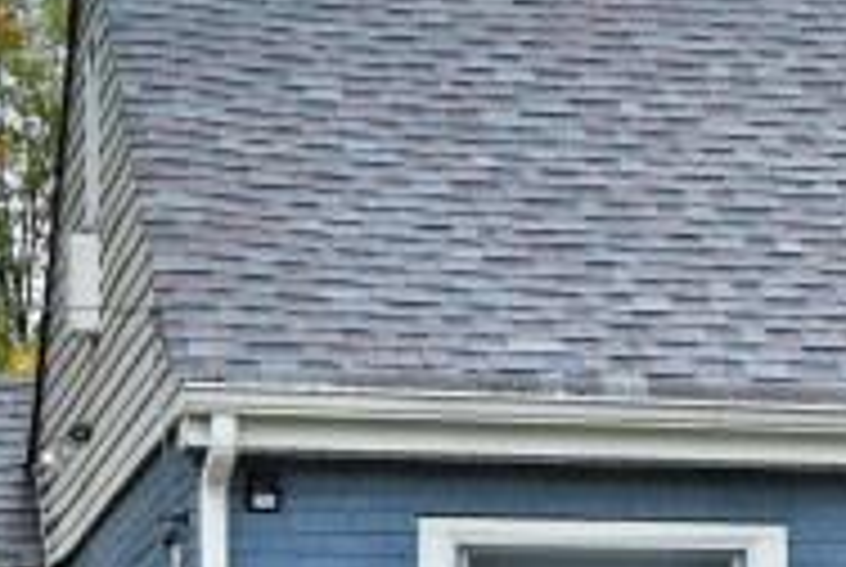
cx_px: 1296
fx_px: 5625
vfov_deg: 5.7
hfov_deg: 8.4
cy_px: 927
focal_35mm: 239
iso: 200
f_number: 5.6
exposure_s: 1/250
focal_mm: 30
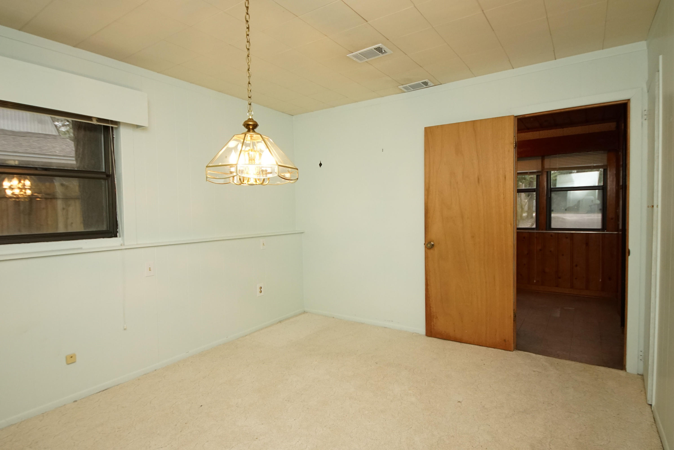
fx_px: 337
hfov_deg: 90.0
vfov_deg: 67.4
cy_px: 225
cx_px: 337
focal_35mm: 18
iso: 1600
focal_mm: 12
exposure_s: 1/160
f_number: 4.5
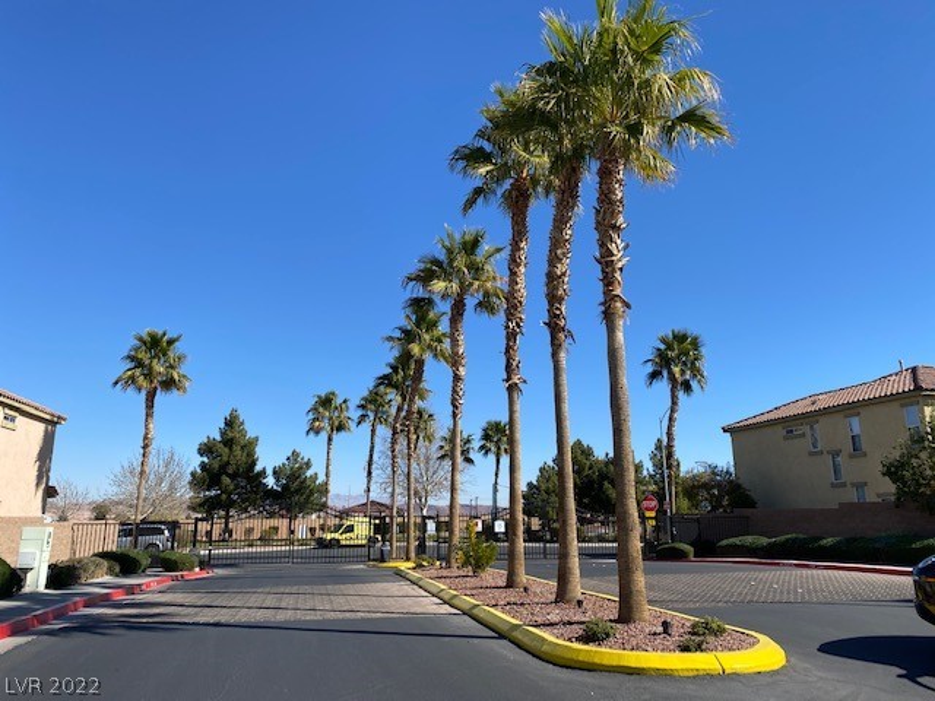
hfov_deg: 67.3
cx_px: 468
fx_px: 702
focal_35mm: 26
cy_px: 350
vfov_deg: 53.1
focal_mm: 4.25
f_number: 1.8
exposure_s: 1/2688
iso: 32
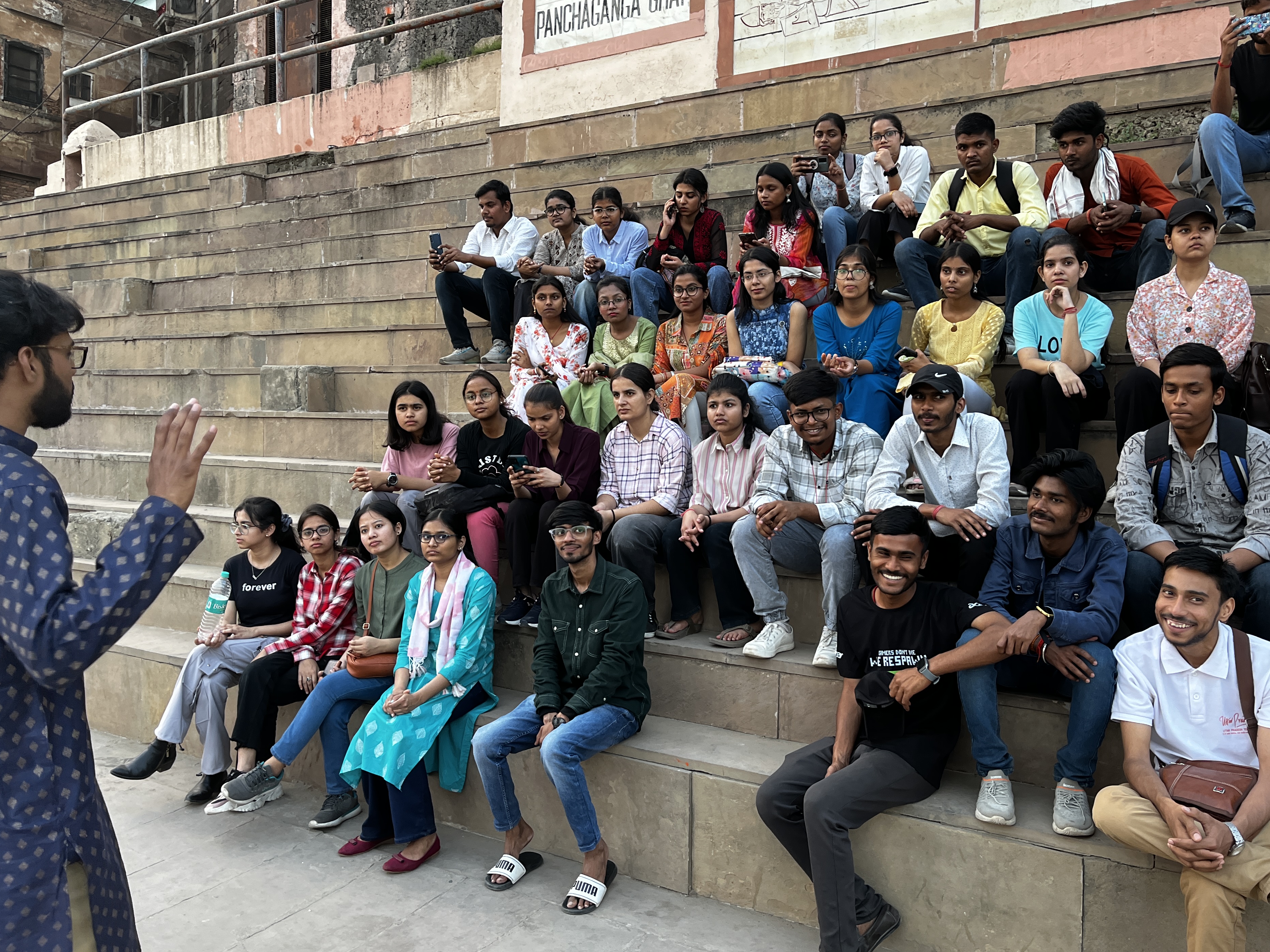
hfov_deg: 63.4
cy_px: 463
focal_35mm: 28
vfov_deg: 49.7
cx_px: 669
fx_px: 1027
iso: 125
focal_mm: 5.1
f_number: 1.6
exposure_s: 1/100
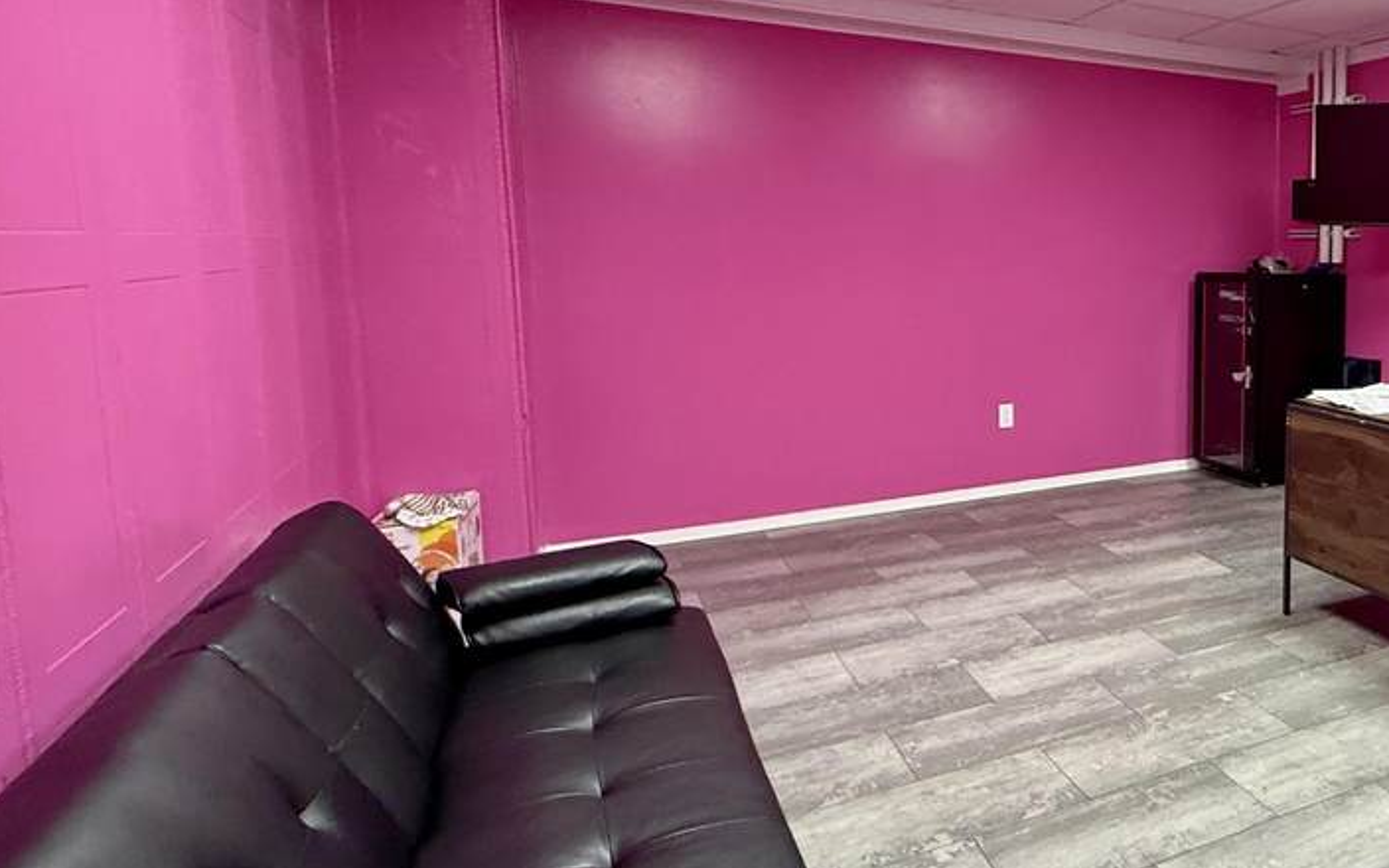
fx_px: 1022
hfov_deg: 58.4
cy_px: 345
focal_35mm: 27
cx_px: 1253
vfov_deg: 45.8
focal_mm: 2.22
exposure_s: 1/60
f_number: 2.2
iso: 400
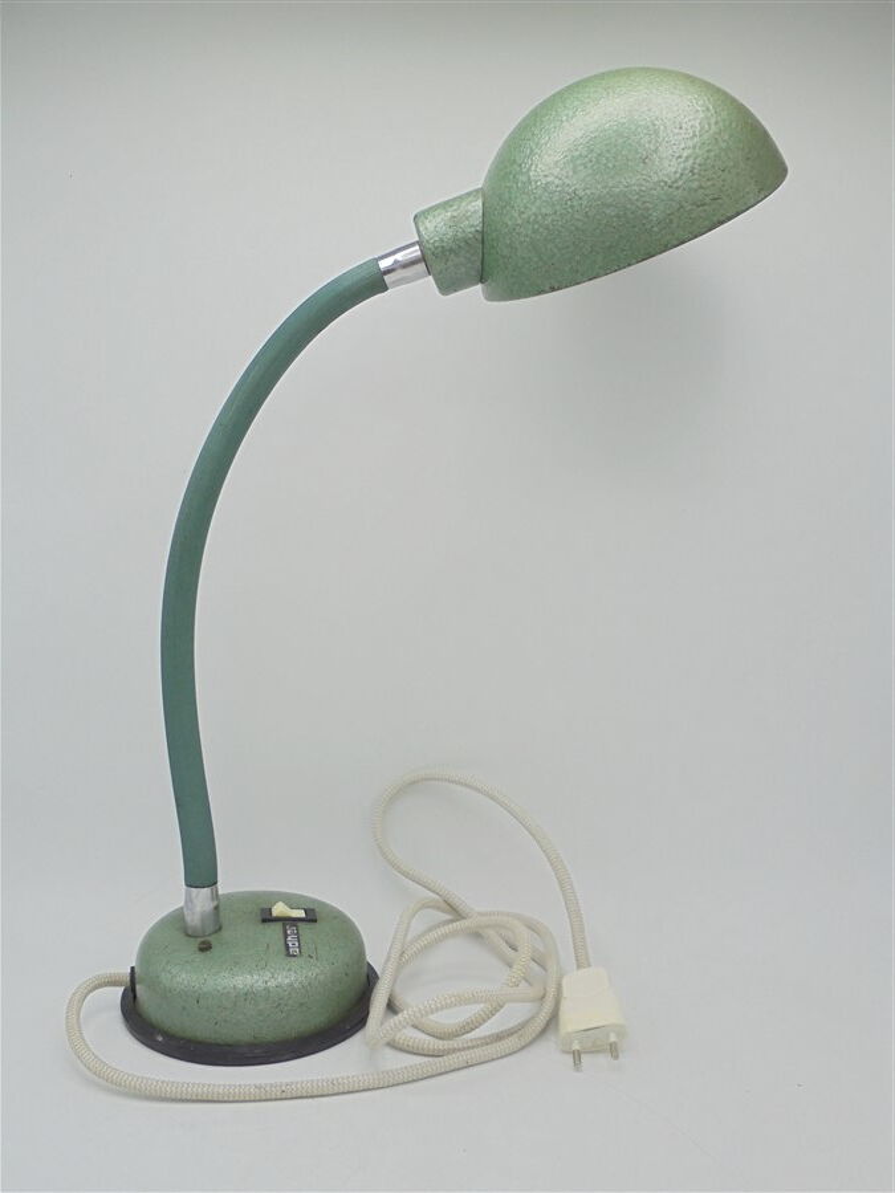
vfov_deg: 54.0
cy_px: 596
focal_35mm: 34
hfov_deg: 41.8
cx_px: 448
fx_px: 1172
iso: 100
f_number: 4
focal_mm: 6.1
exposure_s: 1/80
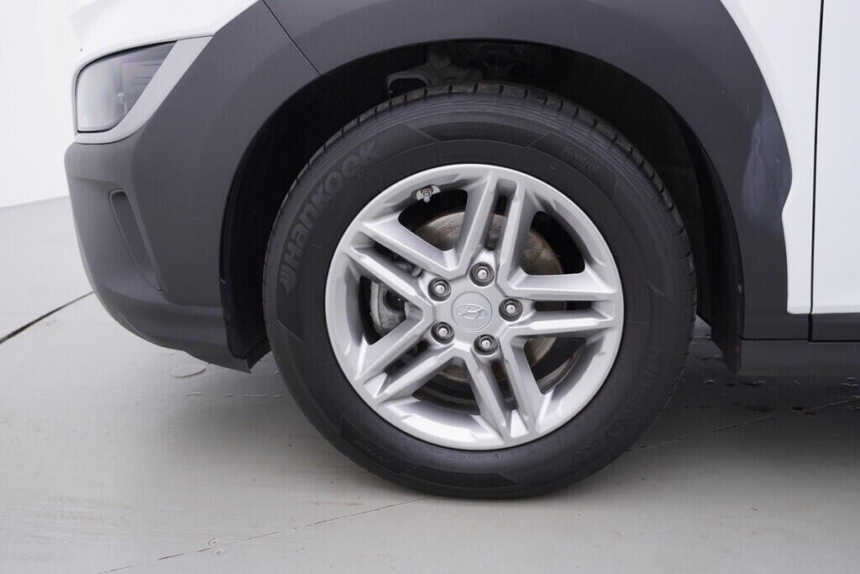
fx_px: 860
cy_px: 287
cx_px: 430
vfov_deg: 36.9
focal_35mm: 36
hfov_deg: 53.1
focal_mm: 24
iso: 125
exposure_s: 1/60
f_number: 3.5
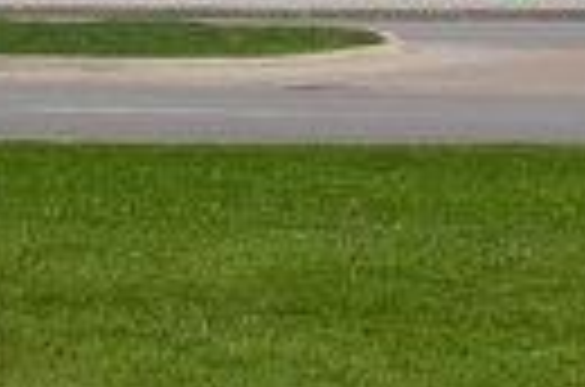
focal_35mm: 686
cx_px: 855
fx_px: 11121
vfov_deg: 2.0
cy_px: 225
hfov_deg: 3.0
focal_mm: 75
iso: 400
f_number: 7.1
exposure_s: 1/2000
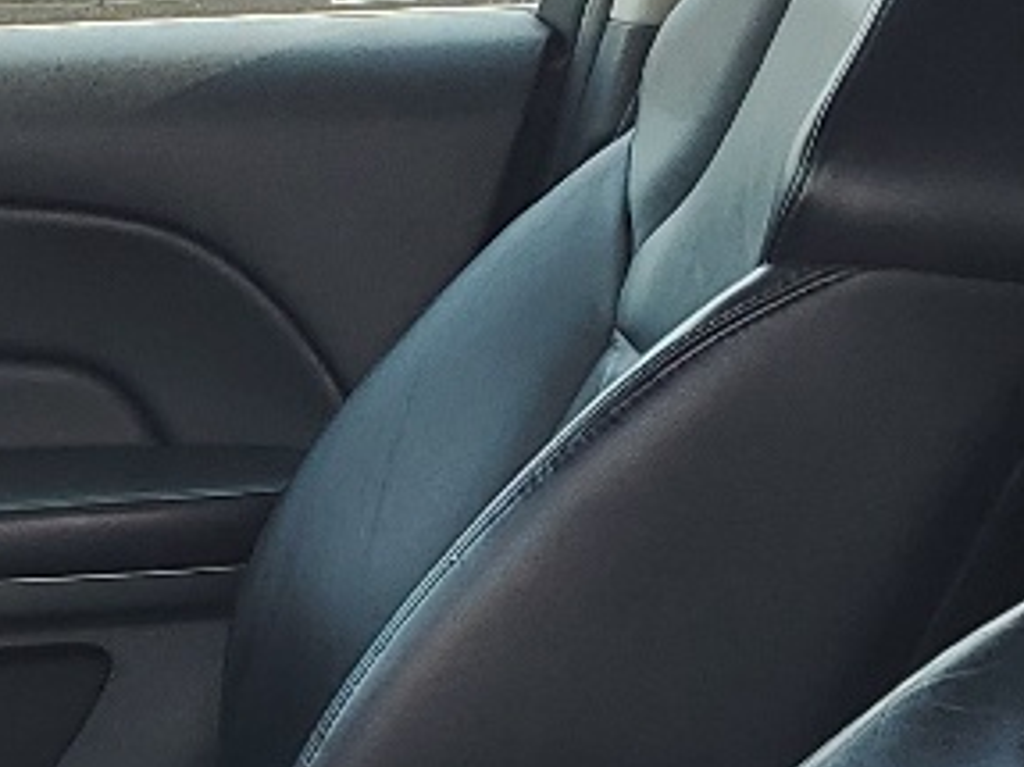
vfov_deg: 9.9
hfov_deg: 13.2
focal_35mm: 145
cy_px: 1206
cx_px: -218
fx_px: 4288
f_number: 1.5
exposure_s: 1/244
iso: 50
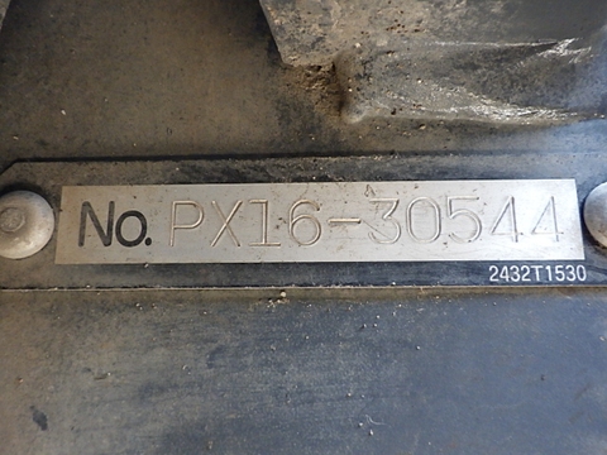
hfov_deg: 54.0
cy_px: 228
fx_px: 596
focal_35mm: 34
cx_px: 304
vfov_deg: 41.8
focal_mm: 6.1
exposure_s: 1/50
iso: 800
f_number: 3.8
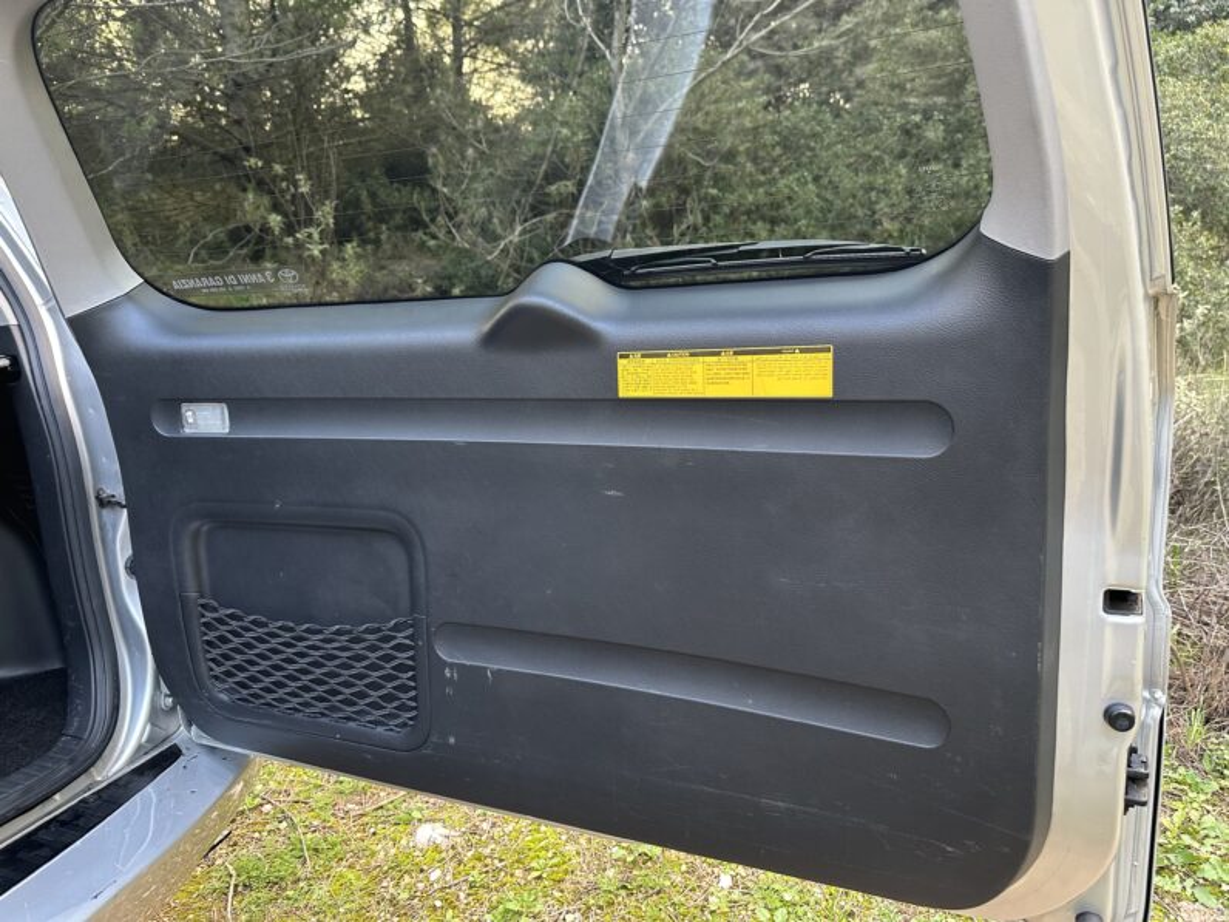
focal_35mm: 24
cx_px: 614
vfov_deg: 56.8
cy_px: 461
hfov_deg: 71.6
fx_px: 852
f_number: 1.78
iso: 250
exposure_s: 1/72
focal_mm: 6.86
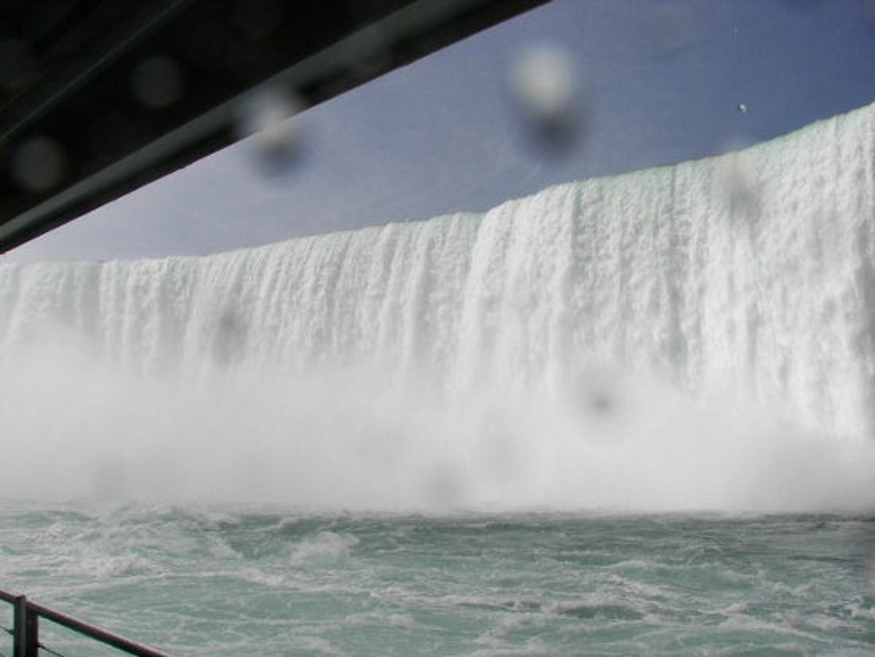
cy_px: 328
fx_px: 910
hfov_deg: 51.3
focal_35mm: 36
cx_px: 438
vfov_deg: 39.7
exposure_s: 1/800
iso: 50
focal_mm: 6
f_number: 5.6
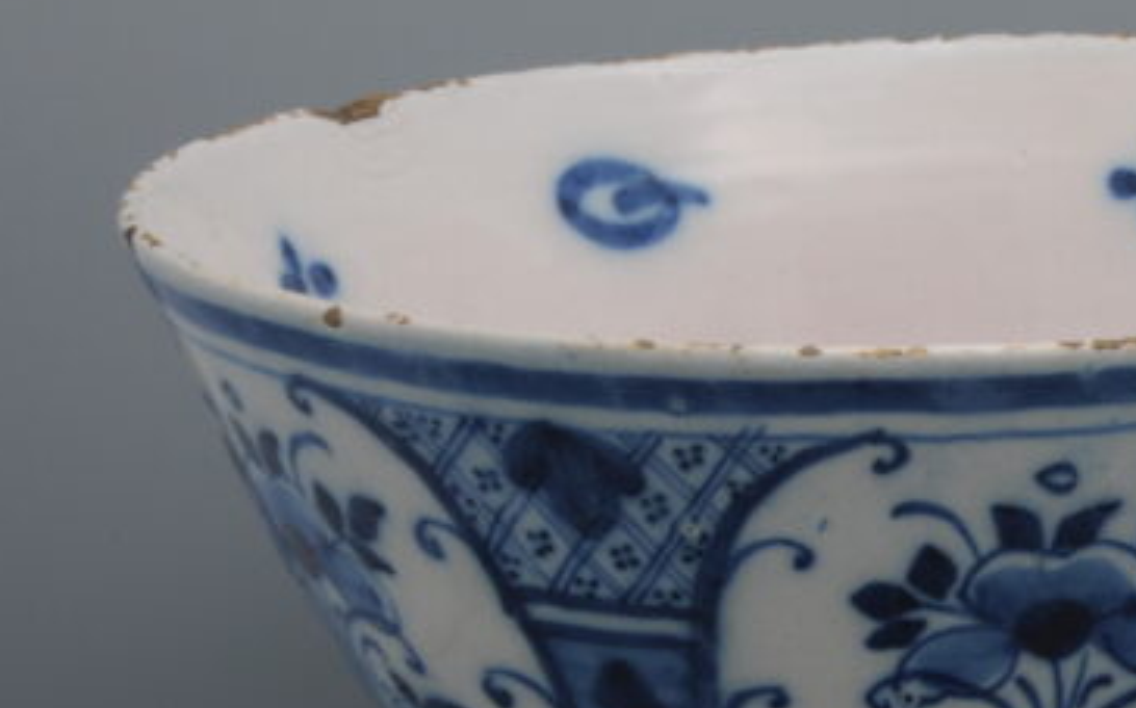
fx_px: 5322
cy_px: 886
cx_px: 1526
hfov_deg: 11.8
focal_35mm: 172
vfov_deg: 7.5
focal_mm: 40
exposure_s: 1/8
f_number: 16
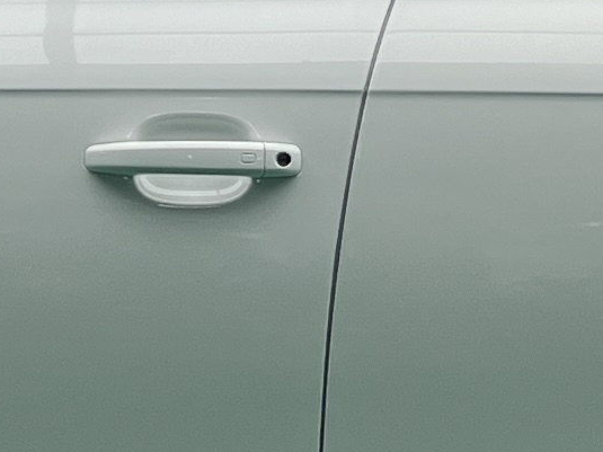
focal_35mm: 196
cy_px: -228
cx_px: 240
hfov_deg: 10.1
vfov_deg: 7.4
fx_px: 3413
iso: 50
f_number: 1.5
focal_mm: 5.7
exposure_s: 1/1159
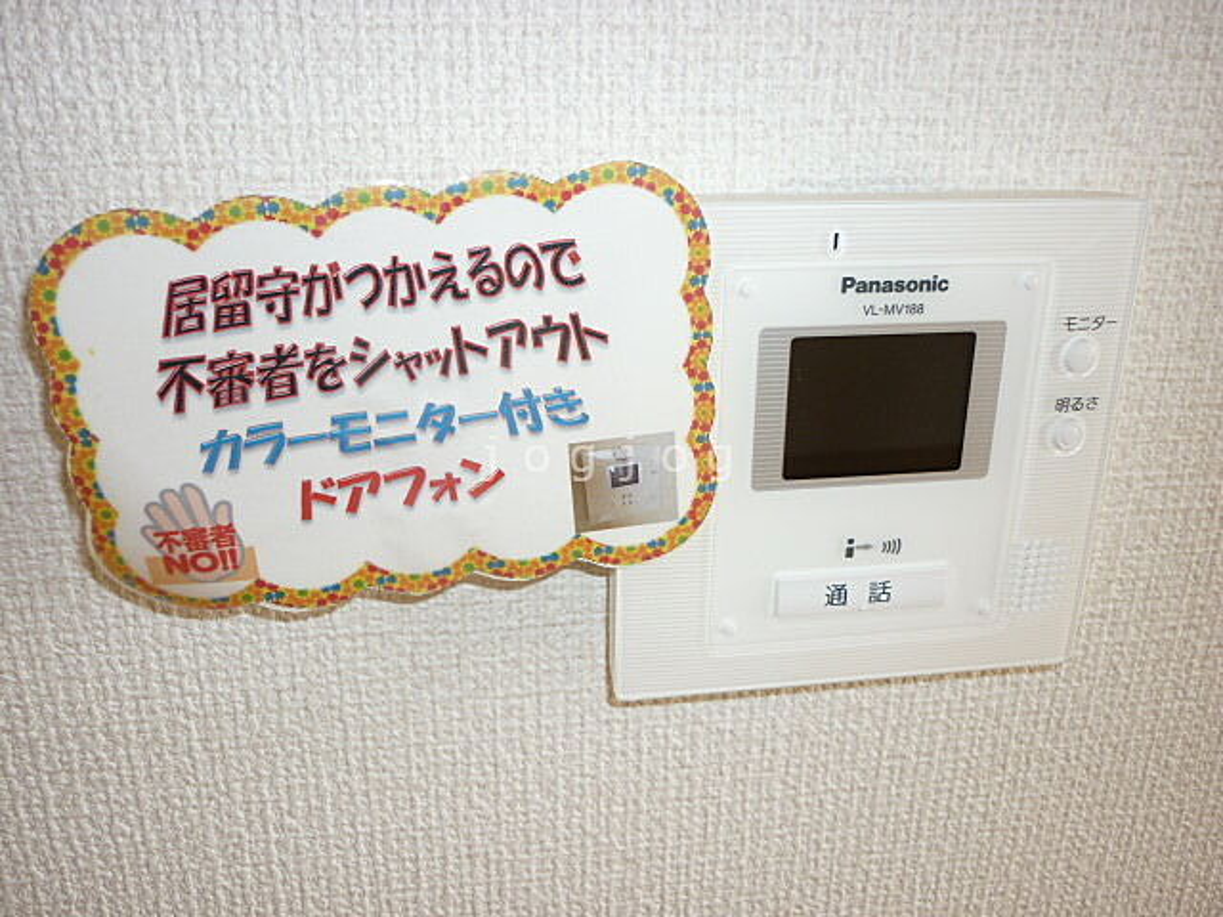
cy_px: 458
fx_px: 1166
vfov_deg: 42.9
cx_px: 612
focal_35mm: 33
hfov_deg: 55.4
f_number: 2.8
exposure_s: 1/30
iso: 100
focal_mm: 5.5
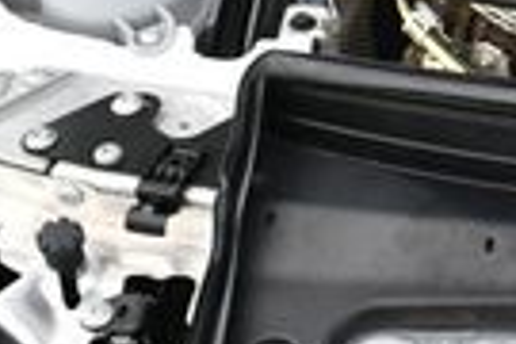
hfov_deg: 11.3
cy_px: -279
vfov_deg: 7.8
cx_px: 898
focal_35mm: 171
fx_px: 2451
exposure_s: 1/250
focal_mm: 18
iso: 220
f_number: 5.6
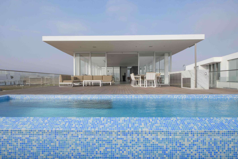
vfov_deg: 59.5
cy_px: 80
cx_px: 119
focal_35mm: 21
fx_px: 139
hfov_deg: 81.2
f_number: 16
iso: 400
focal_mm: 21
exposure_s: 1/320
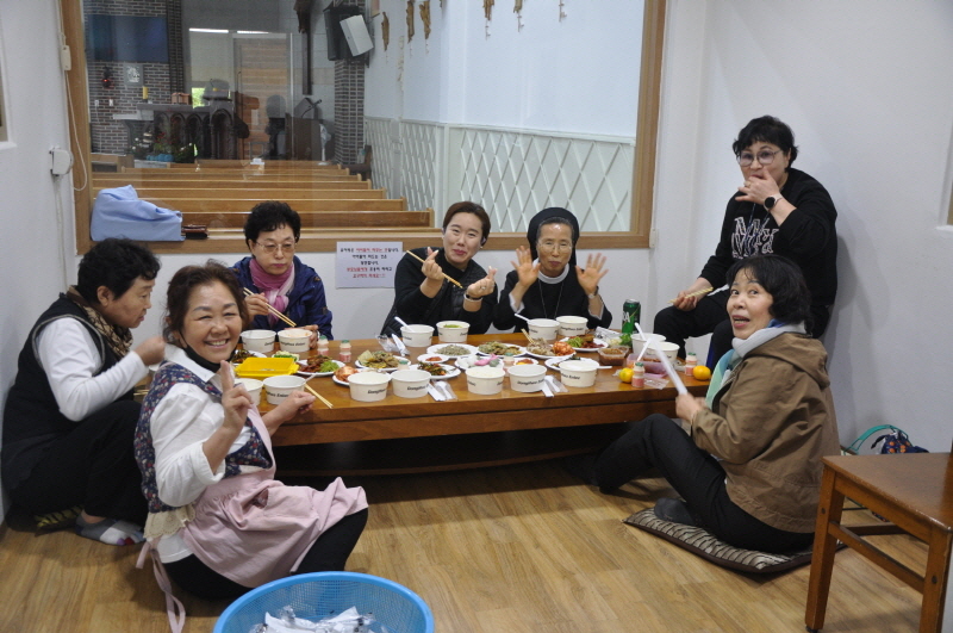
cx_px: 476
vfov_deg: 36.8
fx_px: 952
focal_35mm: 36
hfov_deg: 53.2
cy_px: 316
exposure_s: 1/15
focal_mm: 24
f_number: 4
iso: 450
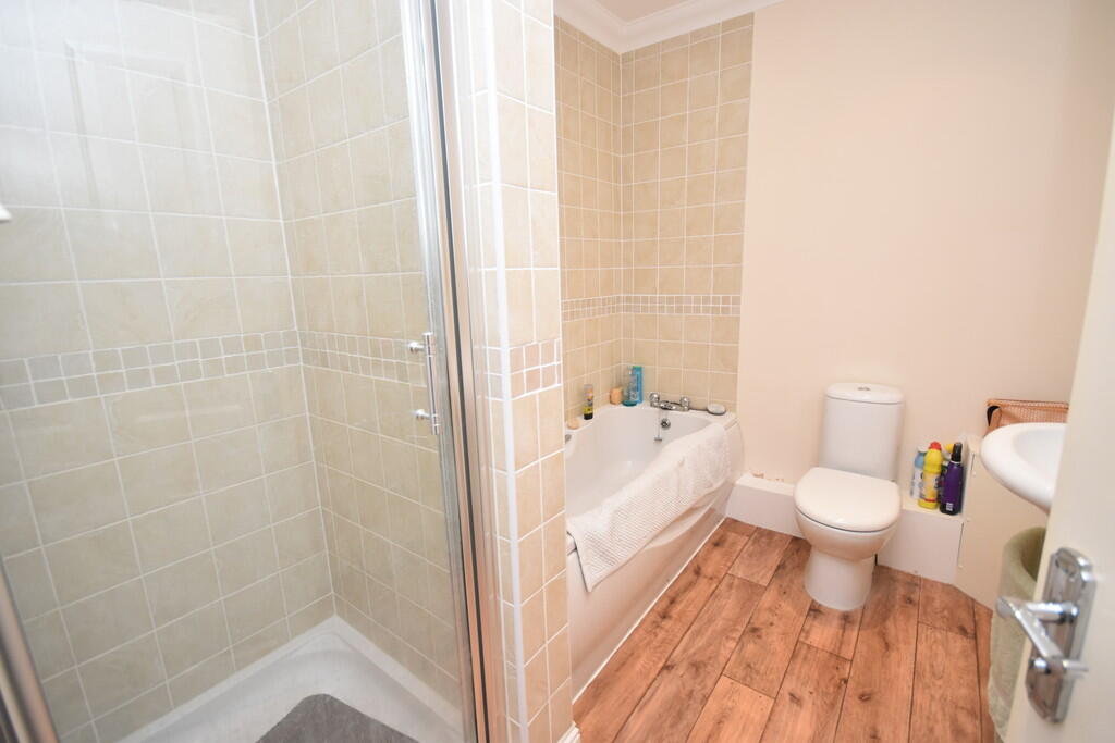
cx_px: 558
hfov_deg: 100.4
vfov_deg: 77.3
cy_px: 372
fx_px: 465
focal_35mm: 15
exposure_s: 1/125
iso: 800
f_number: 4
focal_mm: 10
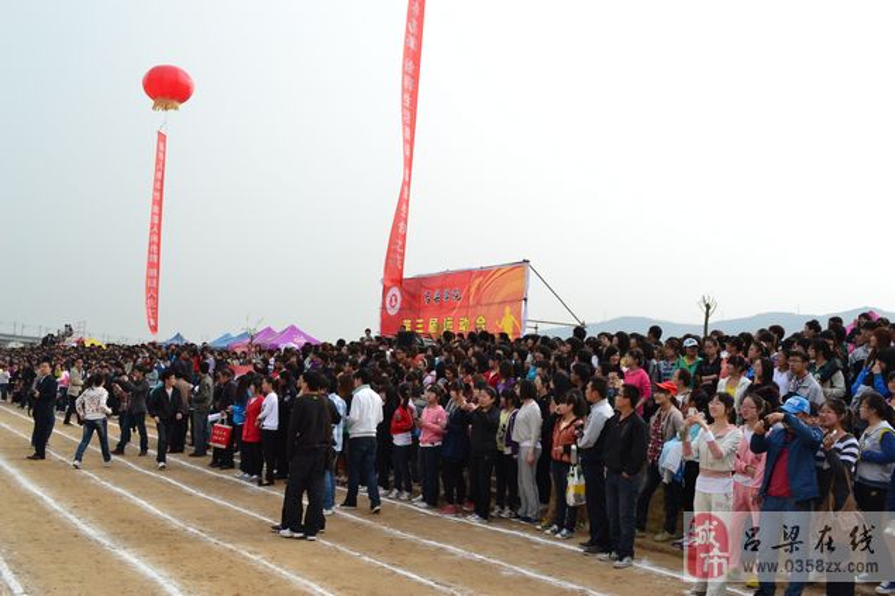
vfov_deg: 39.9
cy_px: 298
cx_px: 448
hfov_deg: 57.2
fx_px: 820
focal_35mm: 33
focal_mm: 22
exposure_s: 1/320
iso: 400
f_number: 10
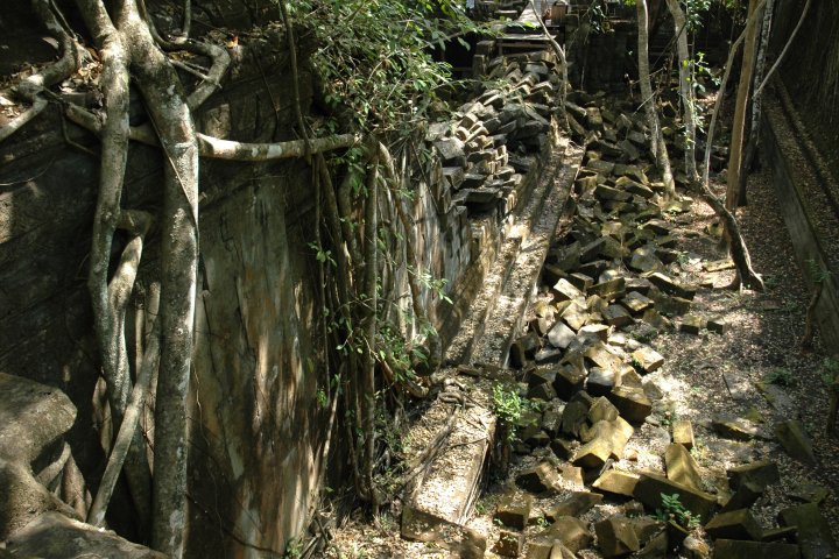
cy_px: 280
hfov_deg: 57.2
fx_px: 769
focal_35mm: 33
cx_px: 420
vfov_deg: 40.0
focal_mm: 22
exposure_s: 1/80
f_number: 4.5
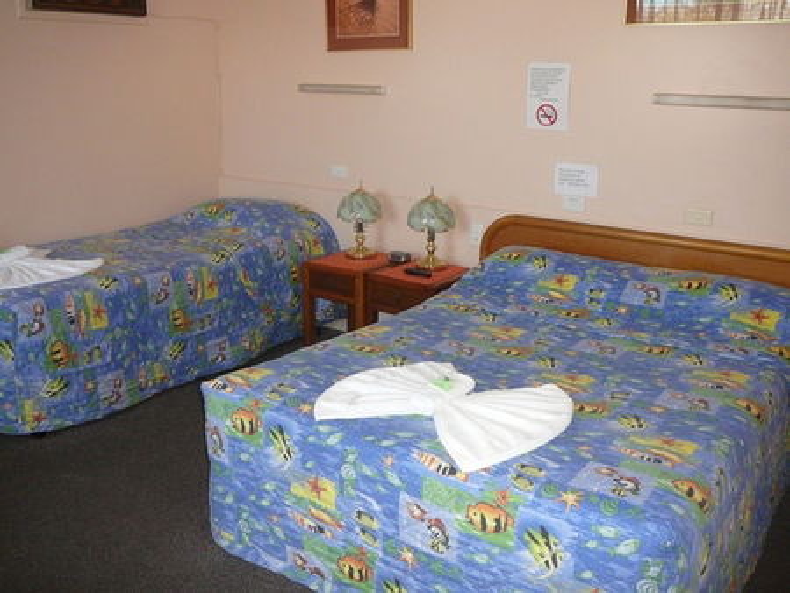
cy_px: 296
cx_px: 395
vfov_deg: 40.7
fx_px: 799
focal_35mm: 35
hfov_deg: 52.6
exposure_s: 1/30
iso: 160
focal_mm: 5.2
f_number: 2.8
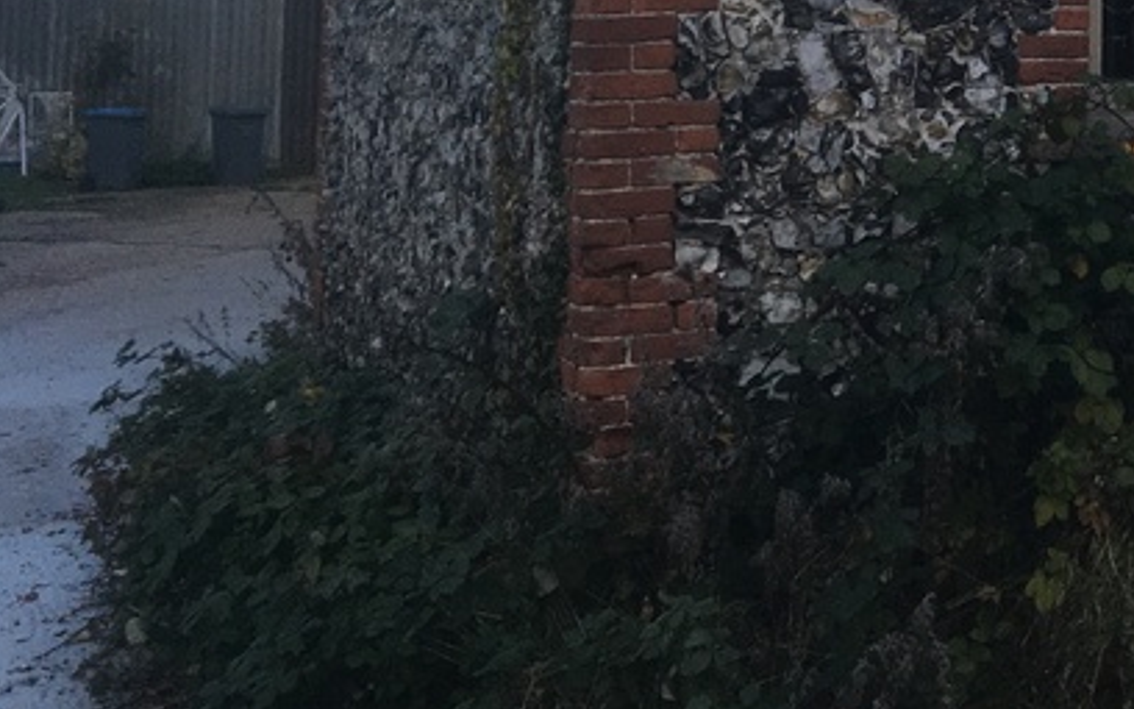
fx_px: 2349
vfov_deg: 16.1
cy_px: -259
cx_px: 1387
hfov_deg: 24.4
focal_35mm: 76
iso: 32
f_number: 2.2
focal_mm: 4.15
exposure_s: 1/100
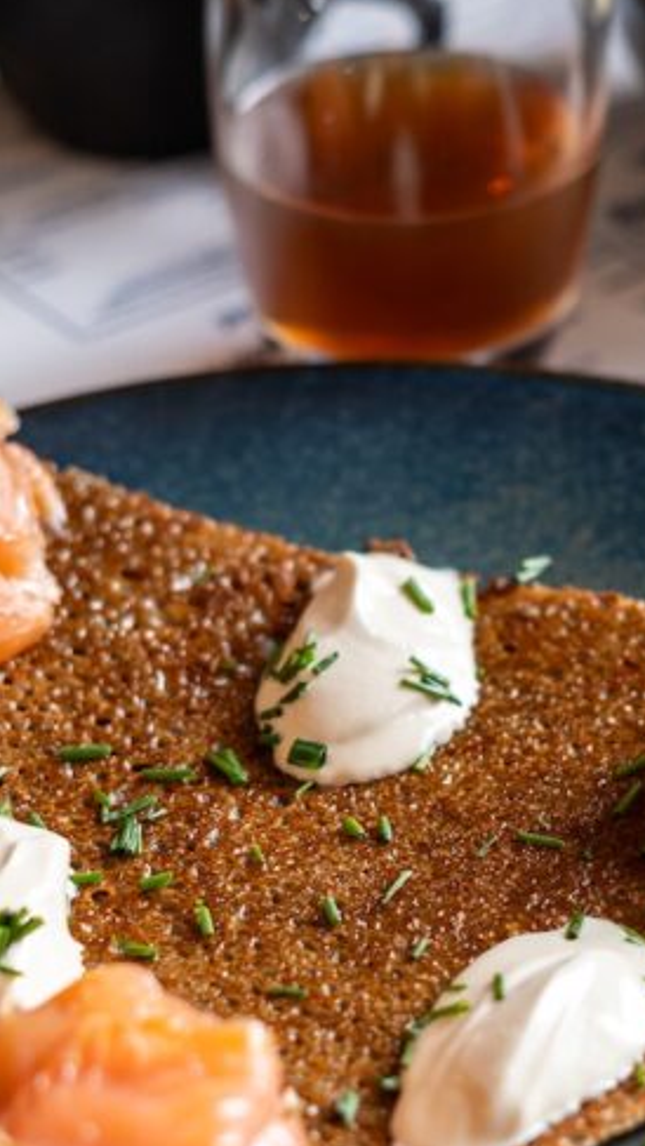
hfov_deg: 11.0
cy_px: 699
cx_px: 461
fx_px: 3344
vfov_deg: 19.4
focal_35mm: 110
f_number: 2.8
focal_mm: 50
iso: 200
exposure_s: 1/50
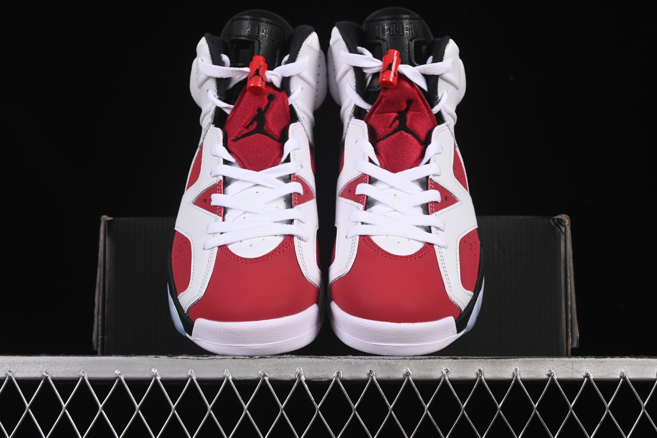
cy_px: 219
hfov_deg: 27.0
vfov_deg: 18.2
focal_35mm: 75
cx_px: 328
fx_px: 1369
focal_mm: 50
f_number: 8
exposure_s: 1/80
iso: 160
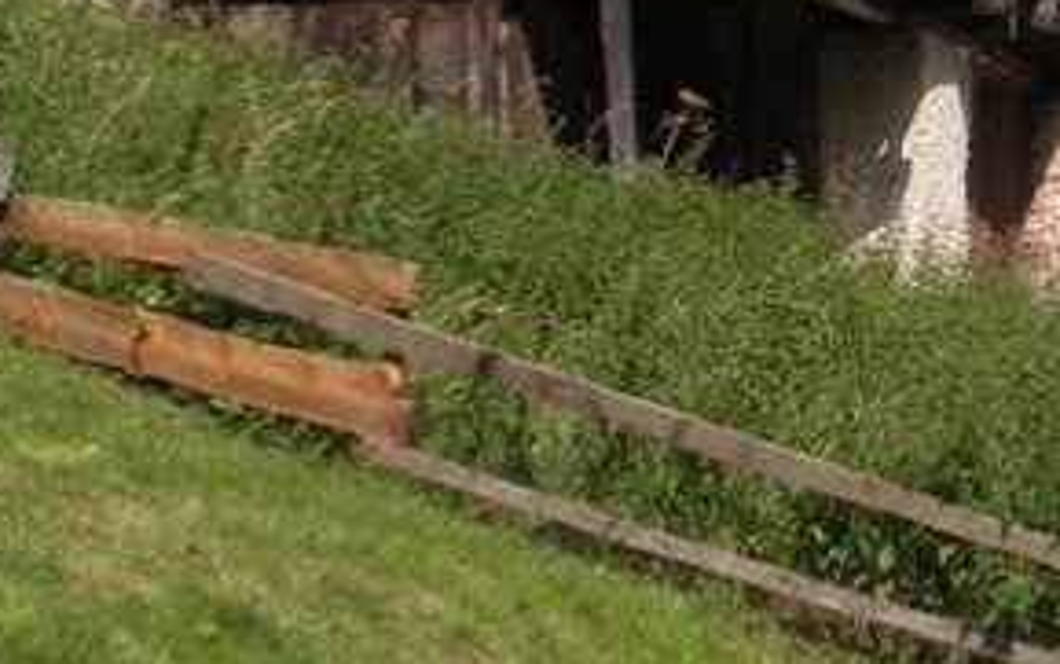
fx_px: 3642
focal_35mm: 126
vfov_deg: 10.4
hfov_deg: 15.8
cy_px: 183
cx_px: 1324
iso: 64
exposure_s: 1/706
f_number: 4
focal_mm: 7.7
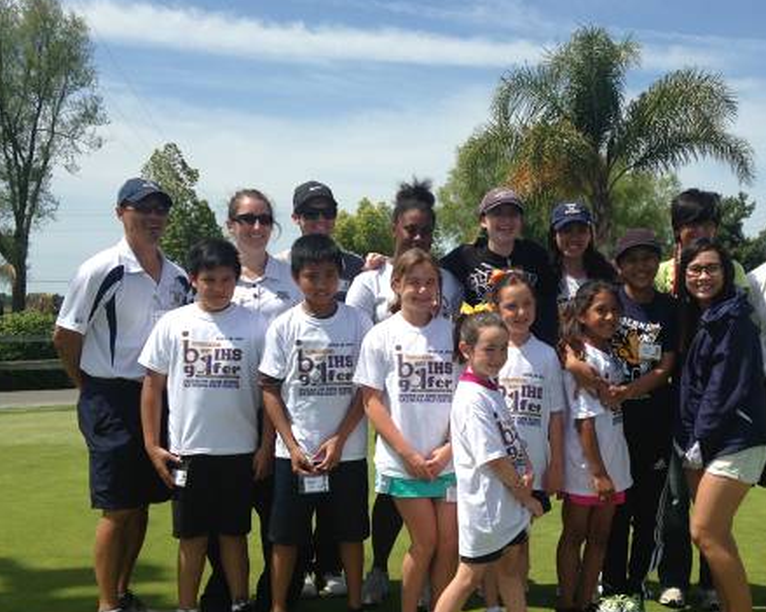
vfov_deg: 32.0
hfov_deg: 39.2
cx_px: 487
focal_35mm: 47
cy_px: 377
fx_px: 1065
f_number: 2.4
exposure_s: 1/2008
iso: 50
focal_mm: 4.12
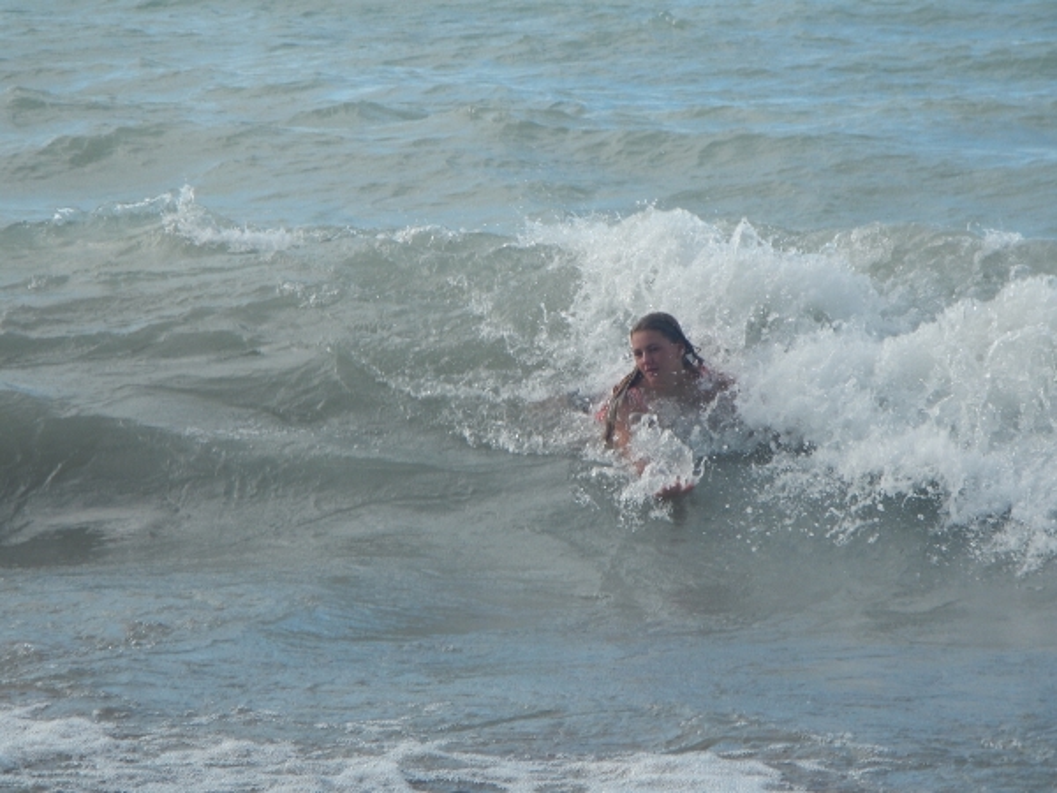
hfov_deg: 14.1
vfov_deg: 10.6
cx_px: 528
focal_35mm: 140
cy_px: 396
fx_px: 4275
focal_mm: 25
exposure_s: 1/400
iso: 125
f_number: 4.8
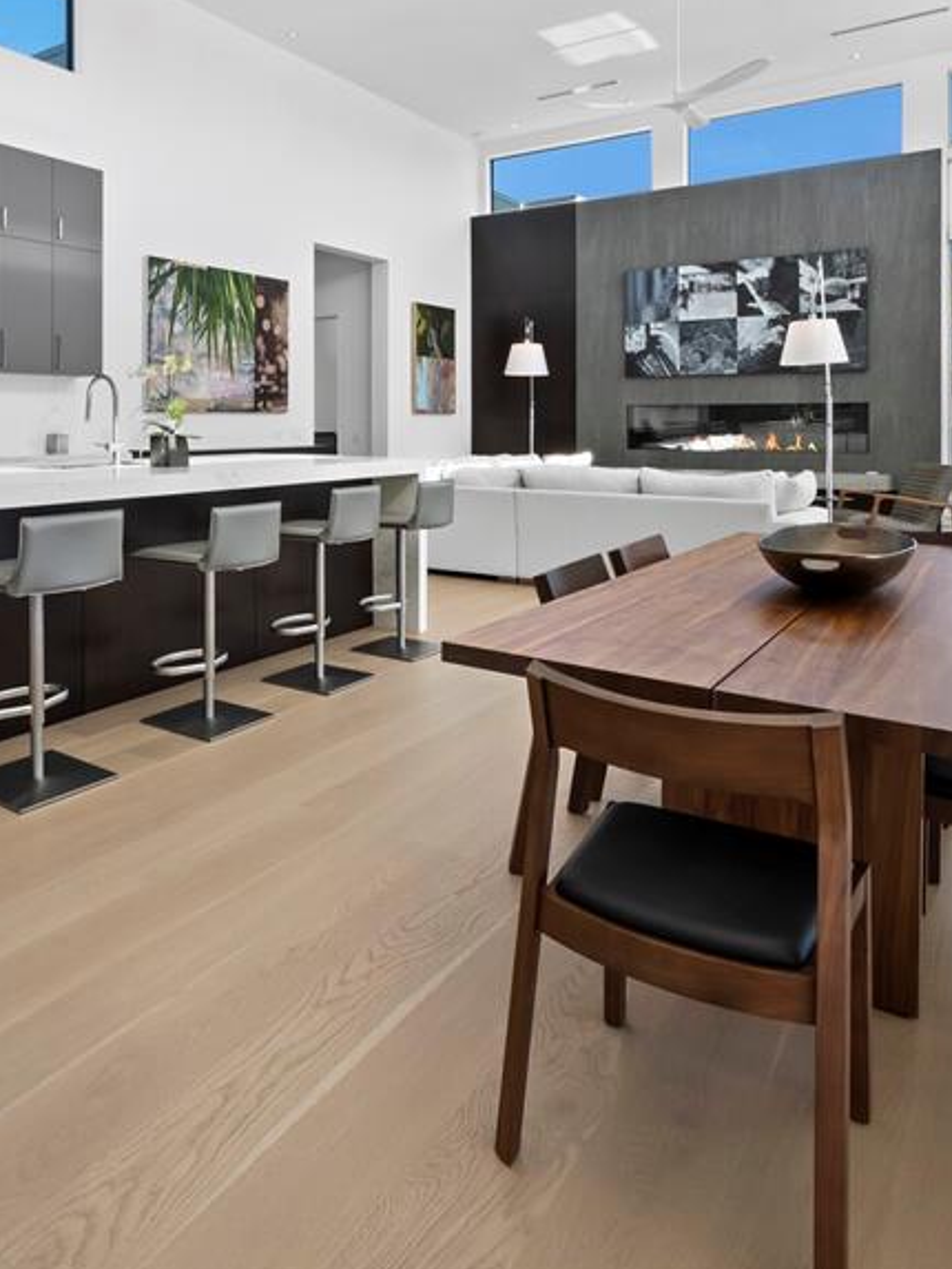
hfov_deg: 53.5
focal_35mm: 25
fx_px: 916
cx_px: 297
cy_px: 434
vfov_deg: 67.7
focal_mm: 7
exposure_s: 1/20
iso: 250
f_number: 10
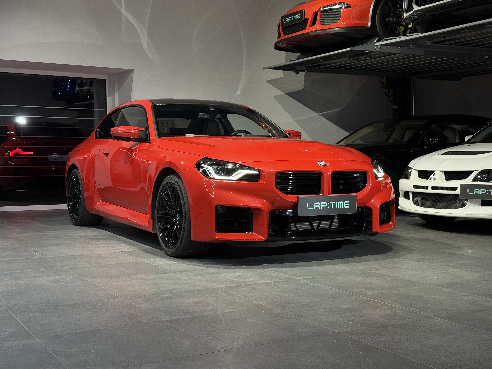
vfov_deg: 30.3
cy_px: 184
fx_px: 682
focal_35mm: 48
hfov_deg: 39.7
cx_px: 246
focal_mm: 6.76
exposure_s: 1/54
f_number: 1.78
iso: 100
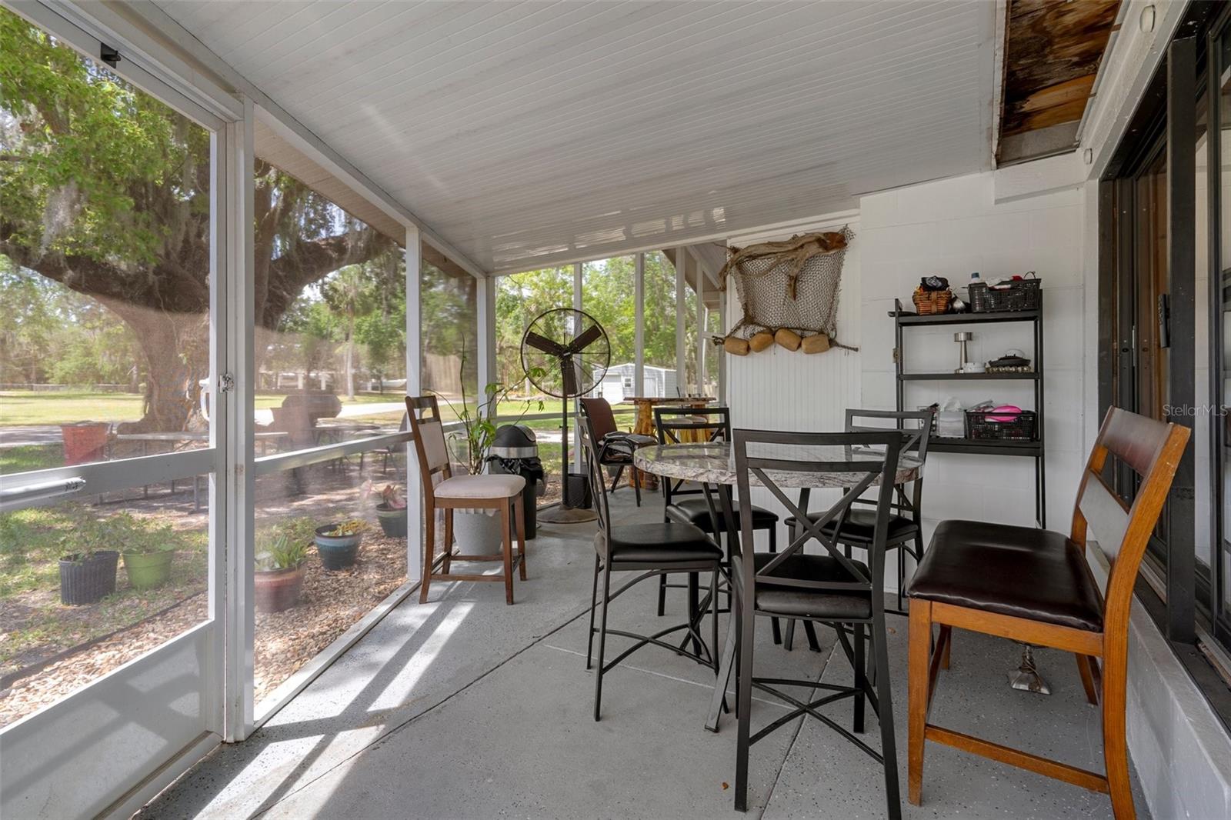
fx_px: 581
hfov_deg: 93.3
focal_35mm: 17
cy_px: 410
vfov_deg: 70.4
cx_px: 616
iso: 320
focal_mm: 17
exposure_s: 1/30
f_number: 9
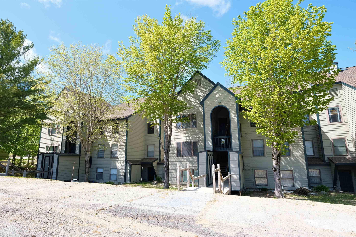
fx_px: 188
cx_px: 171
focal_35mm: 19
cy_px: 125
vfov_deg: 64.5
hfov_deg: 86.9
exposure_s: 1/350
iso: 320
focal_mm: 12
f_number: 5.6
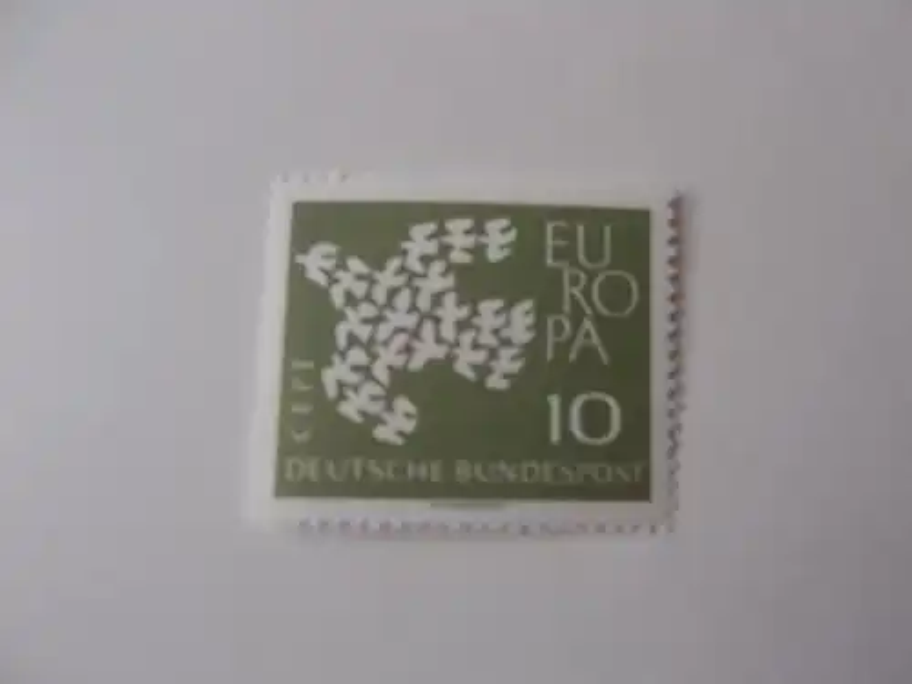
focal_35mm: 26
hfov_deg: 67.3
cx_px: 456
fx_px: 685
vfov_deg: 53.1
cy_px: 342
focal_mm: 4.6
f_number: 3.2
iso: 200
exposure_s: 1/20
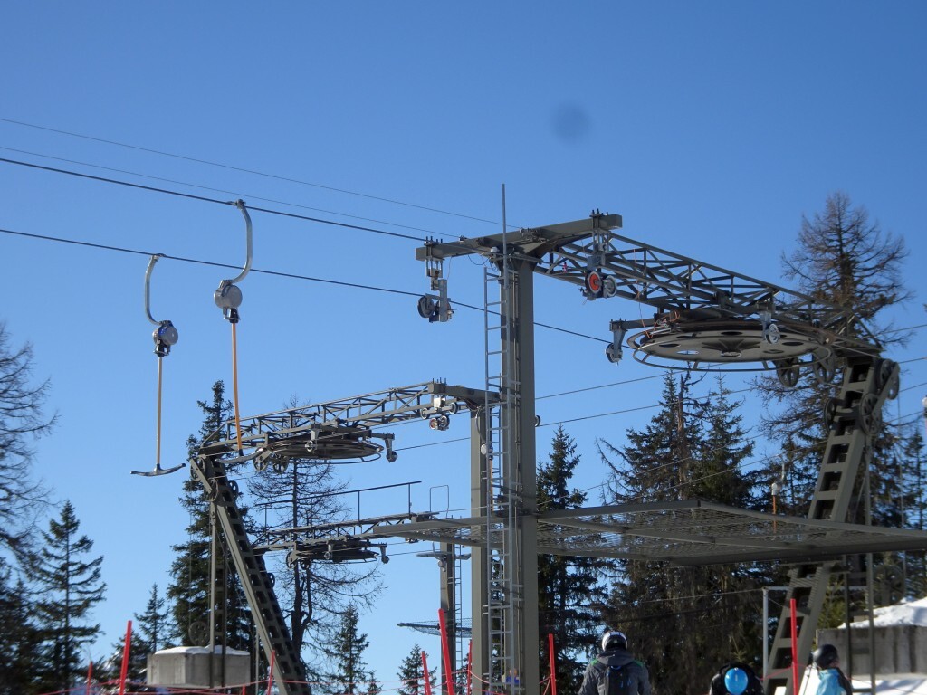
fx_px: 2357
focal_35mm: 88
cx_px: 464
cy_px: 348
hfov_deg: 22.3
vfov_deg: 16.8
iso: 80
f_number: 5
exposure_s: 1/500
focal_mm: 14.99
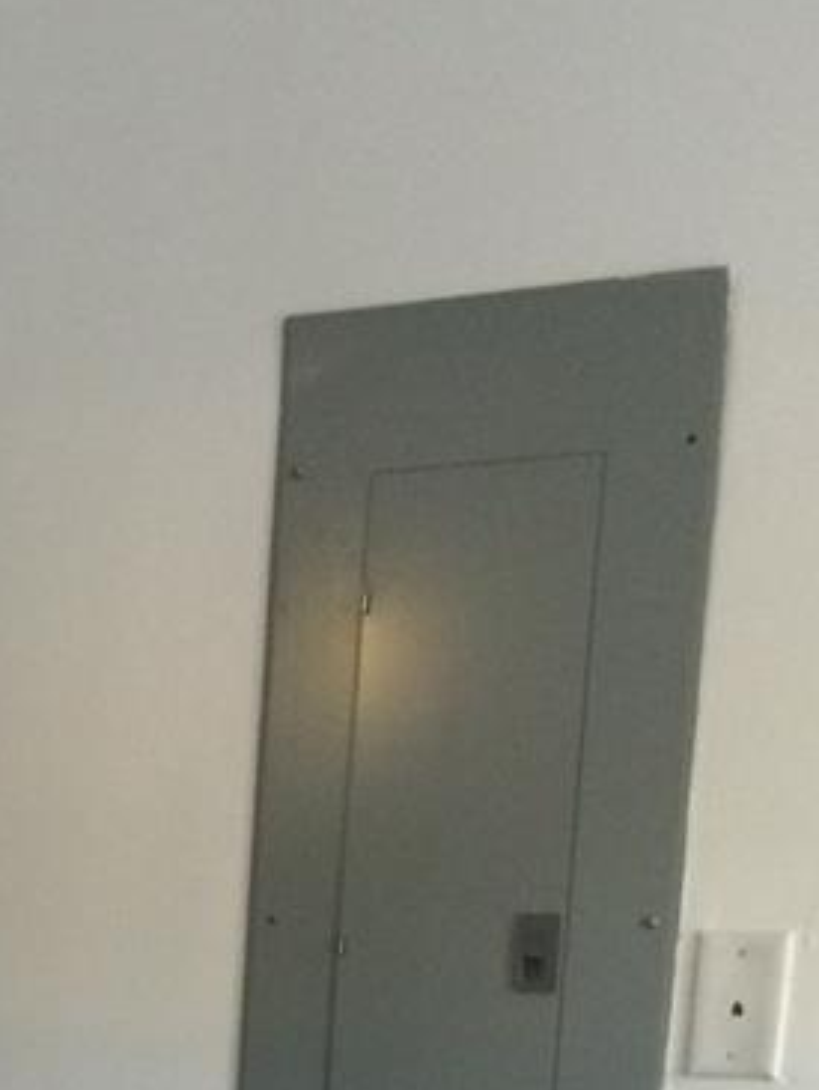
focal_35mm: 95
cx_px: -411
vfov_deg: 18.7
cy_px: 1525
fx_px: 2993
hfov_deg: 14.5
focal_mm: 4.15
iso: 320
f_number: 2.2
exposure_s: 1/24
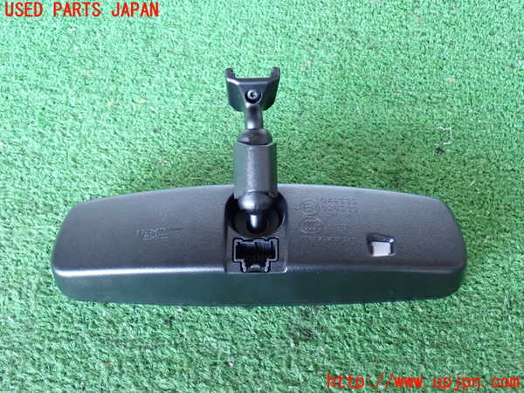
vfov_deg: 35.1
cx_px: 262
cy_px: 196
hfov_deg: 45.8
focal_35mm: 41
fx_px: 621
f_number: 2.8
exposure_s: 1/25
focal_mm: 7.31
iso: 800
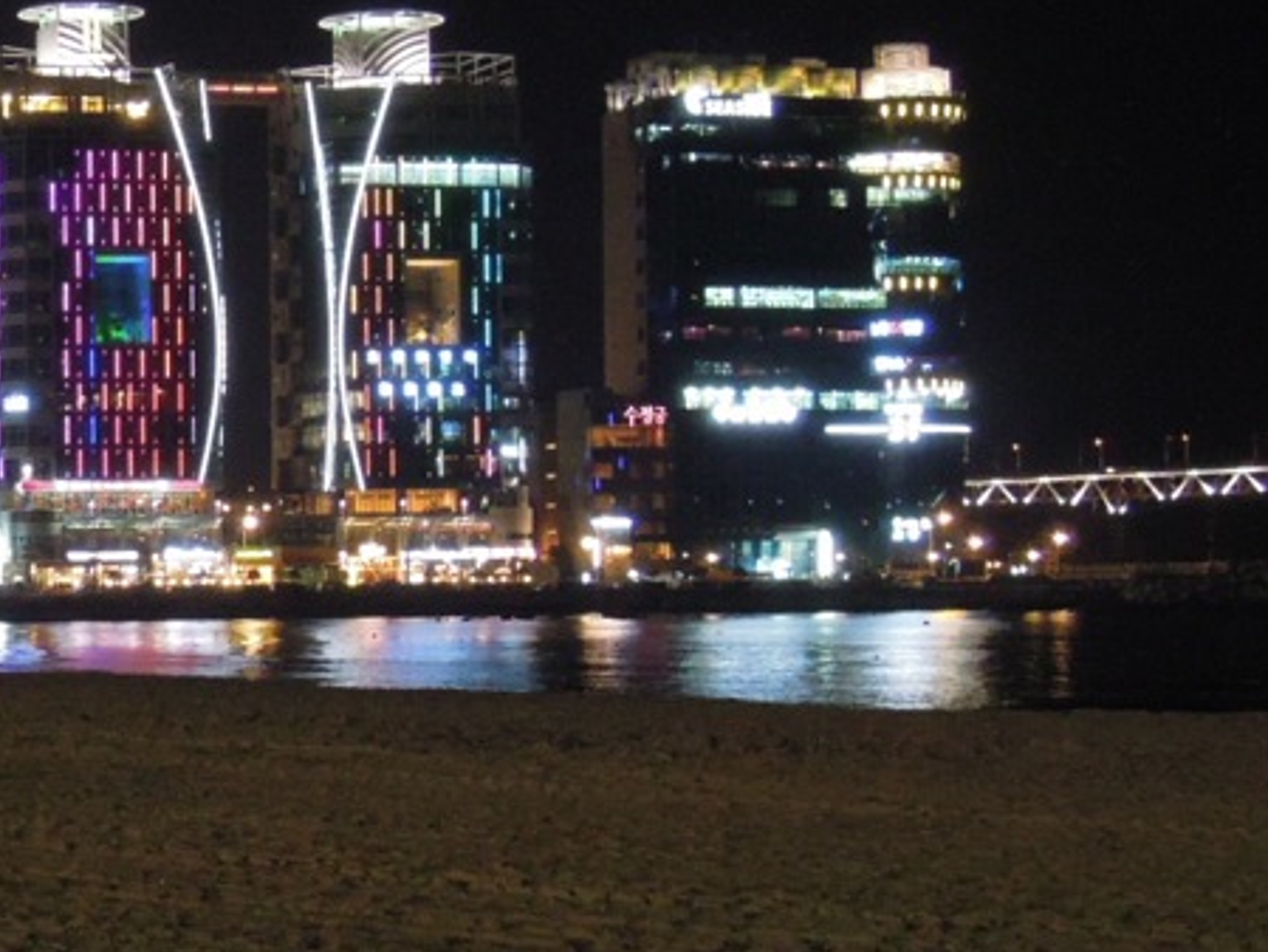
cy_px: 547
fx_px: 3591
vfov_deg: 15.1
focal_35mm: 98
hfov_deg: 18.9
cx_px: -282
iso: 800
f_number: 3.3
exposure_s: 1/10
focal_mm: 7.2
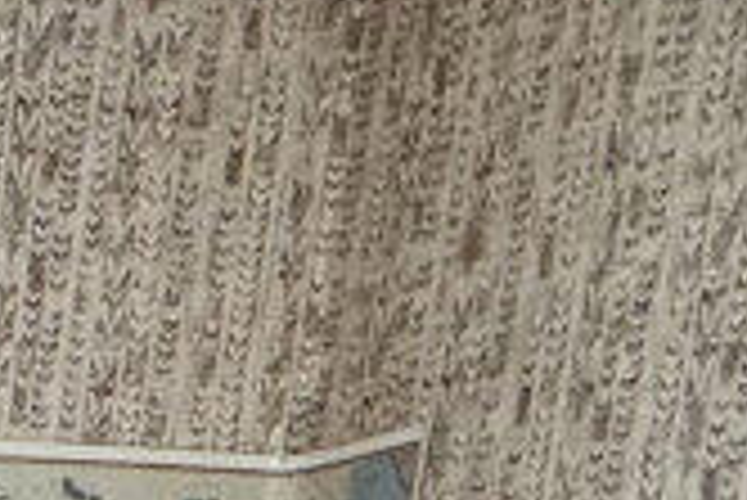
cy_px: 1428
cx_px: -1060
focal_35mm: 117
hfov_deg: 13.1
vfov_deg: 9.5
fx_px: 2430
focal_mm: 2.22
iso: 125
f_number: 2.2
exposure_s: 1/99
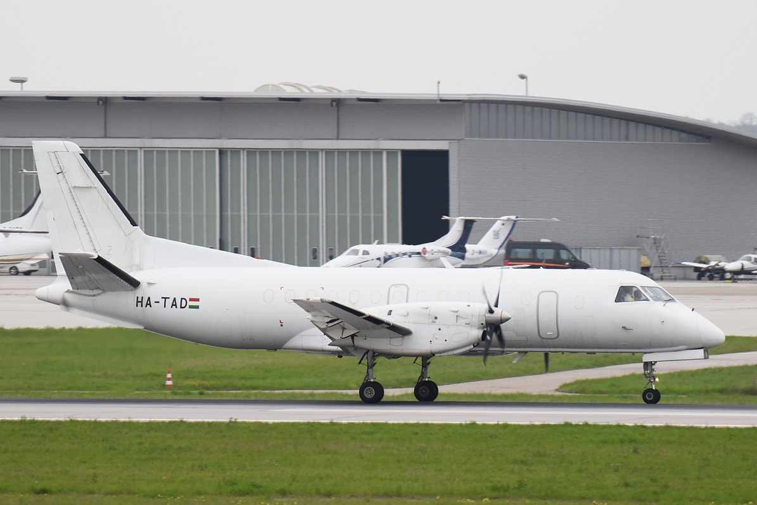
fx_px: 9148
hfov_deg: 4.7
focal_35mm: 435
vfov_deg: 3.2
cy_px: 252
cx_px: 378
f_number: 7.1
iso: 200
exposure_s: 1/800
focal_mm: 290
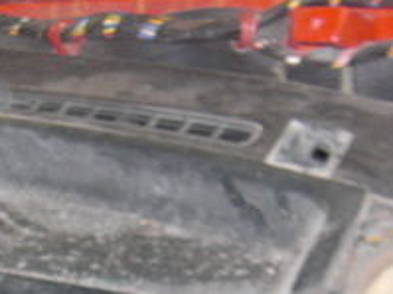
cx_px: -85
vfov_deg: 13.5
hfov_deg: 17.6
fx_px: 1203
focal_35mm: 106
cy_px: 367
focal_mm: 5.8
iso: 200
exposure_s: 1/30
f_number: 2.7
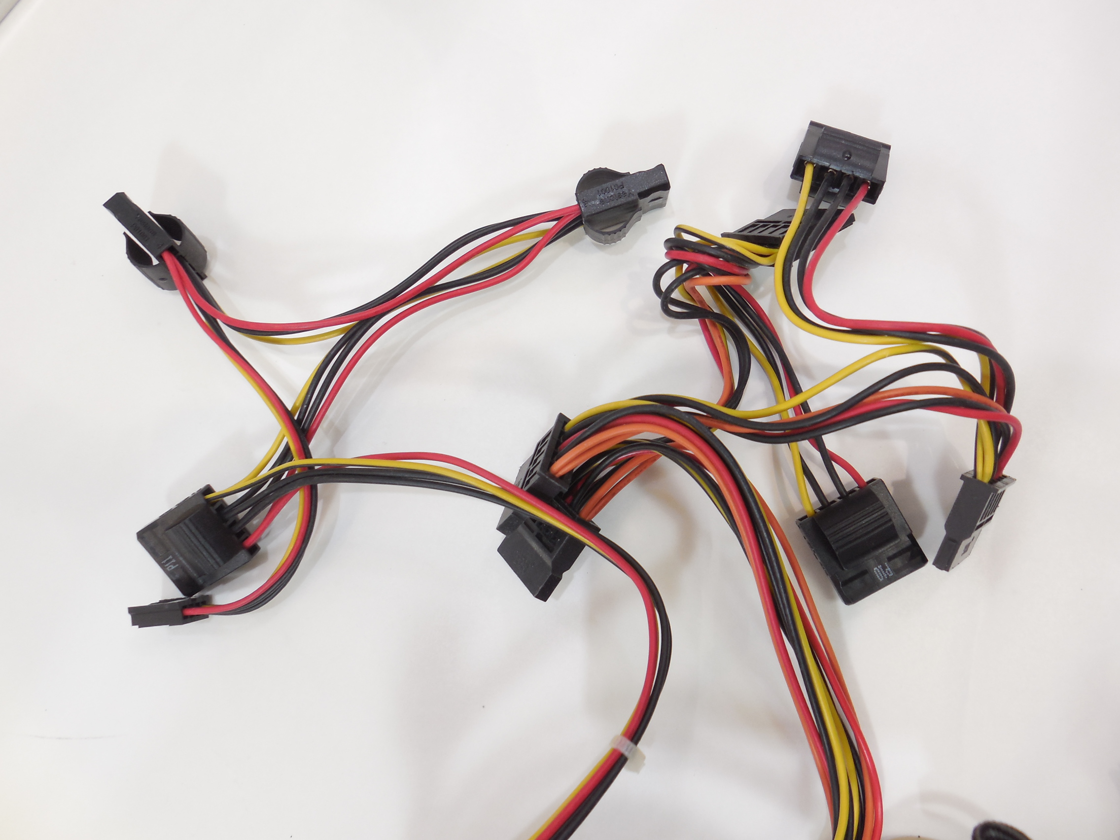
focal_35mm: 26
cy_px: 420
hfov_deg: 67.3
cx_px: 560
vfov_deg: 53.1
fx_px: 841
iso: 125
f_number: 3.5
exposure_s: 1/50
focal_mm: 4.6
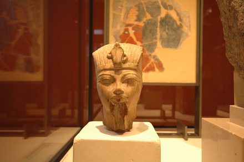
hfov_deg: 62.0
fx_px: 203
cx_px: 122
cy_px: 81
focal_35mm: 30
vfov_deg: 43.5
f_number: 5.6
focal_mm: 20
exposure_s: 1/6
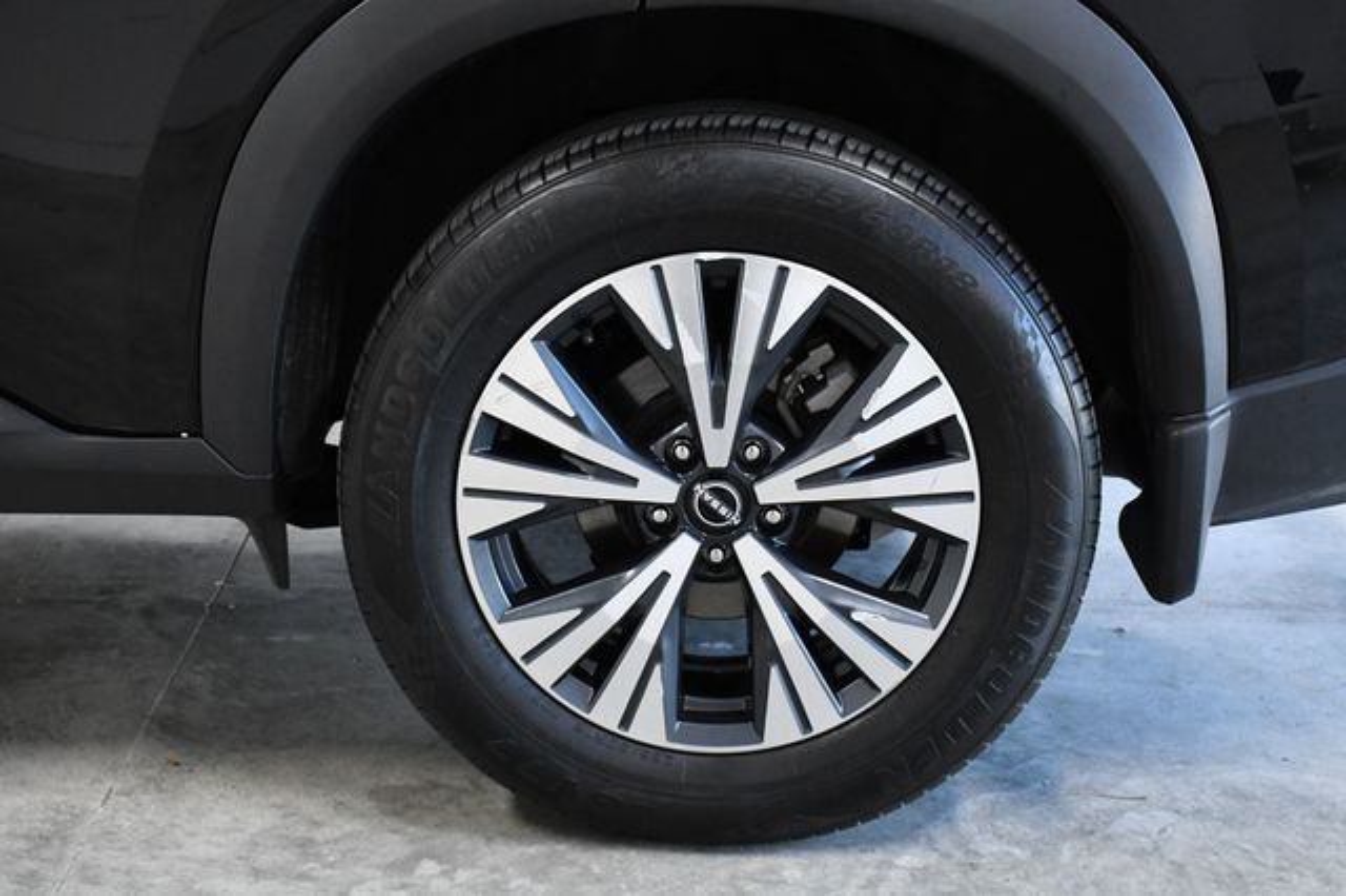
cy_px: 448
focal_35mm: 60
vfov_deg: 22.6
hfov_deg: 33.4
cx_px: 673
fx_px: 2242
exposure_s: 1/200
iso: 2500
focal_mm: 40
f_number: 7.1
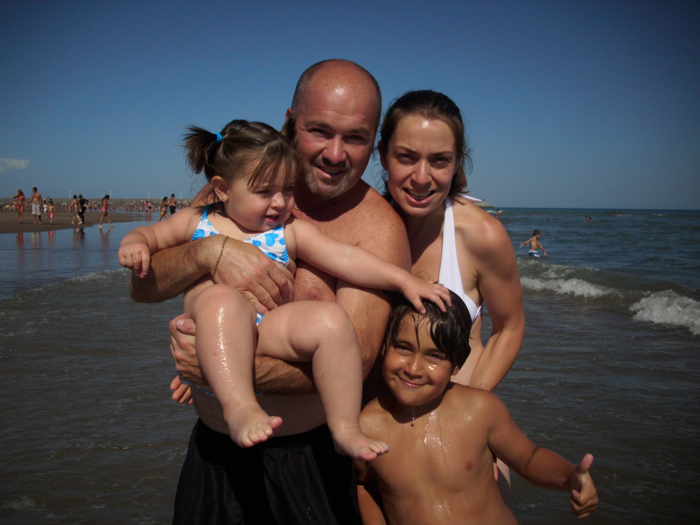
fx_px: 627
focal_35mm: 31
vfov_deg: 45.4
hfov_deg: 58.4
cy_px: 262
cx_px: 350
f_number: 5.6
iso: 50
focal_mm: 6.2
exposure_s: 1/1353
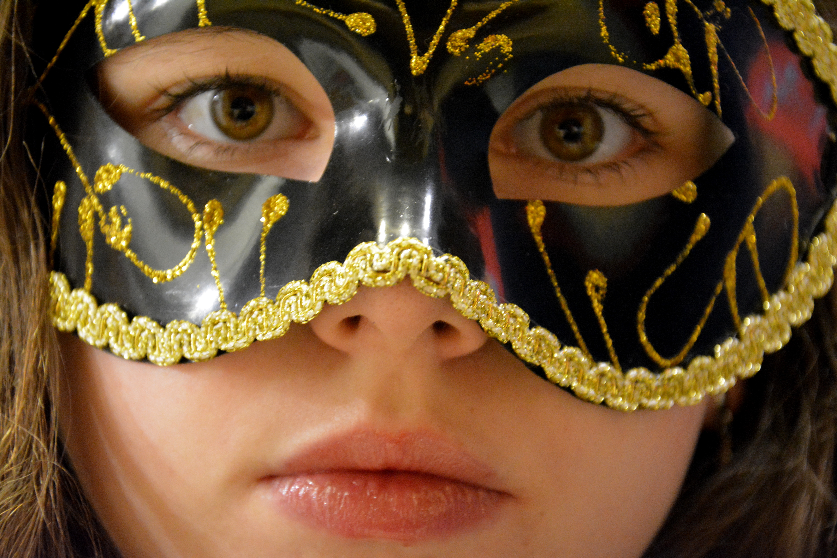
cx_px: 418
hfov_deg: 16.1
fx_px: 2964
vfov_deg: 10.8
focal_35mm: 128
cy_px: 279
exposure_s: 1/10
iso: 6400
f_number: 5.6
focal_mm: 85
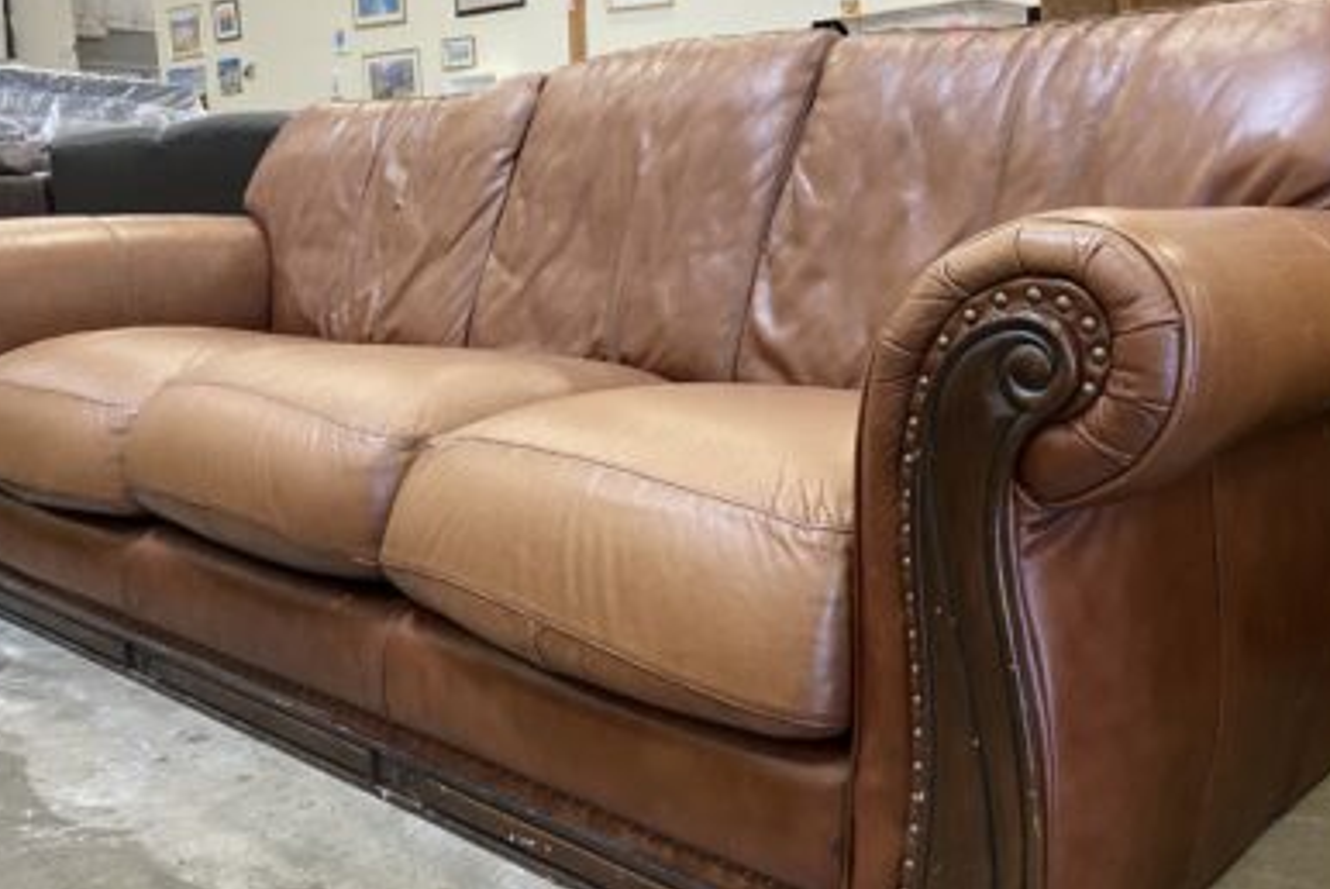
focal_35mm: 35
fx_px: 1294
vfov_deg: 37.9
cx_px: 696
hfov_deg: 54.4
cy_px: 491
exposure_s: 1/60
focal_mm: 4.25
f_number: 1.8
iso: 320
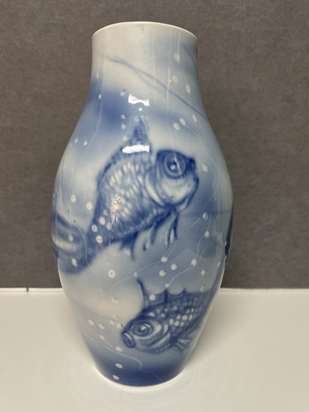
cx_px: 152
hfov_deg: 51.4
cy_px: 209
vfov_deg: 65.3
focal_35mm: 27
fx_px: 321
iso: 125
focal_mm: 5.7
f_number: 1.5
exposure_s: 1/100
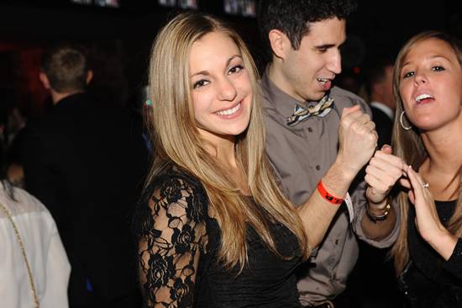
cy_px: 154
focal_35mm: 70
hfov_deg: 28.9
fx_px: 898
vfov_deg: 19.4
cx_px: 231
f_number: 6.7
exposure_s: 1/250
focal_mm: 70
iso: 1600
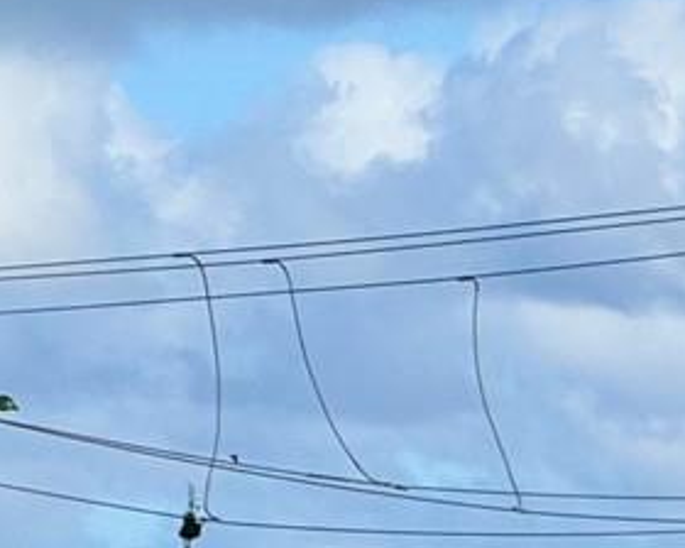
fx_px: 8718
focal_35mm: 430
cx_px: 1167
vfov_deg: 3.6
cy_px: 648
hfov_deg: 4.5
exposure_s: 1/1357
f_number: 2.8
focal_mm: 9
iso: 25
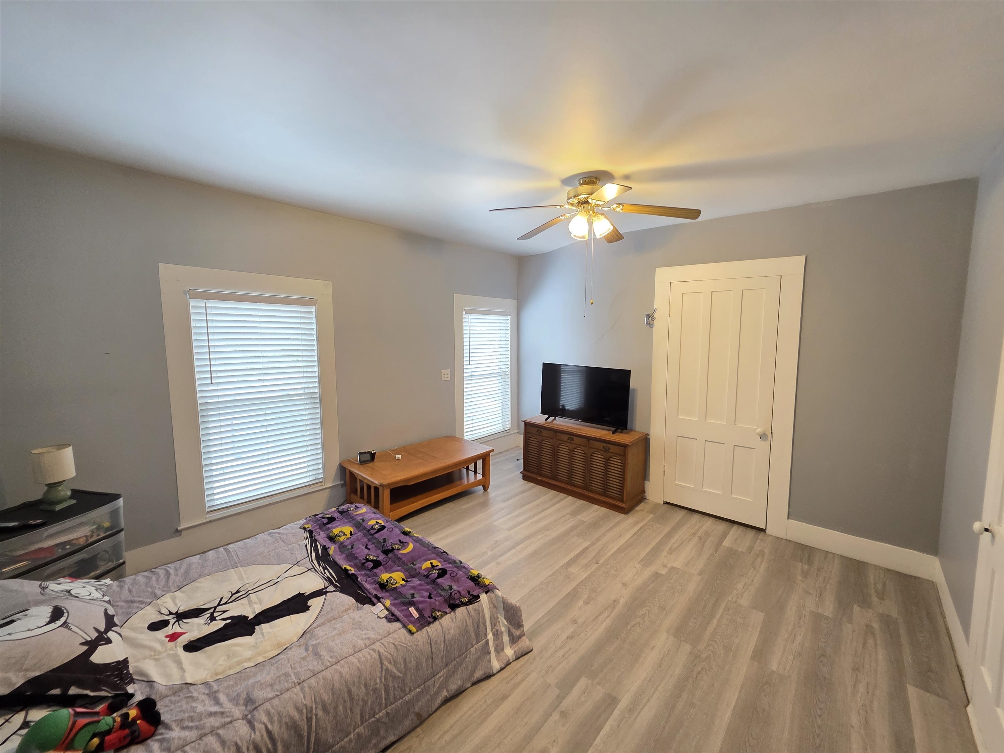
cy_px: 376
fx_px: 377
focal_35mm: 13
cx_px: 502
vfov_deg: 89.9
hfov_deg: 106.2
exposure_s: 1/60
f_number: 1.9
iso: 200
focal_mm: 2.2
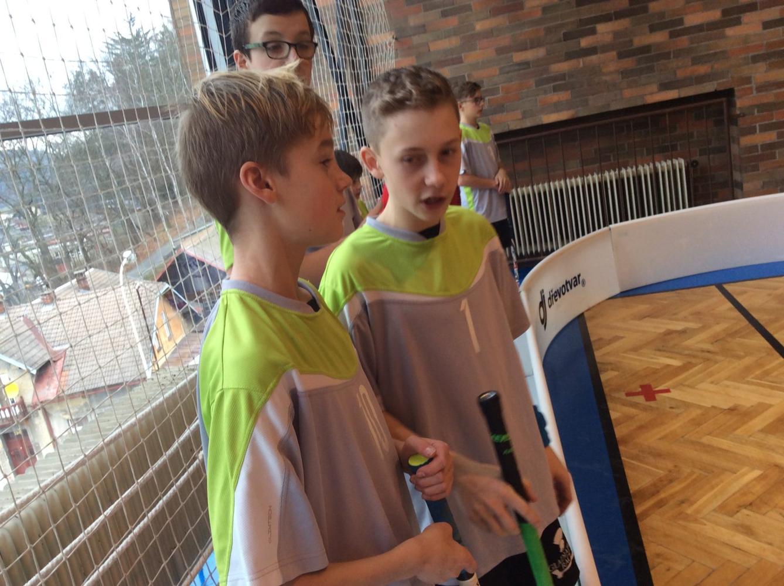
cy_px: 293
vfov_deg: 44.0
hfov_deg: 56.9
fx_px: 724
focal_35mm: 32
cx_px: 392
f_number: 2.4
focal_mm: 3.3
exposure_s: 1/33
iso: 32
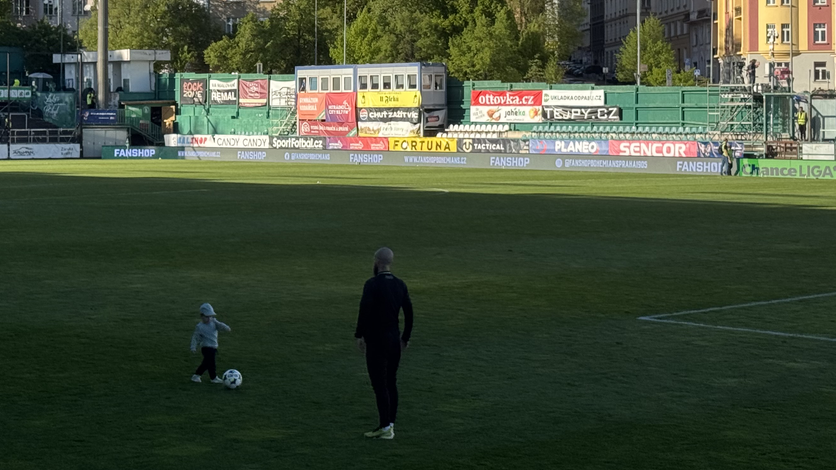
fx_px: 1773
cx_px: 332
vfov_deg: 15.0
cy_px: 61
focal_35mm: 80
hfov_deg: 26.5
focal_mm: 6.76
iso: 64
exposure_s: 1/3610
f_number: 1.78
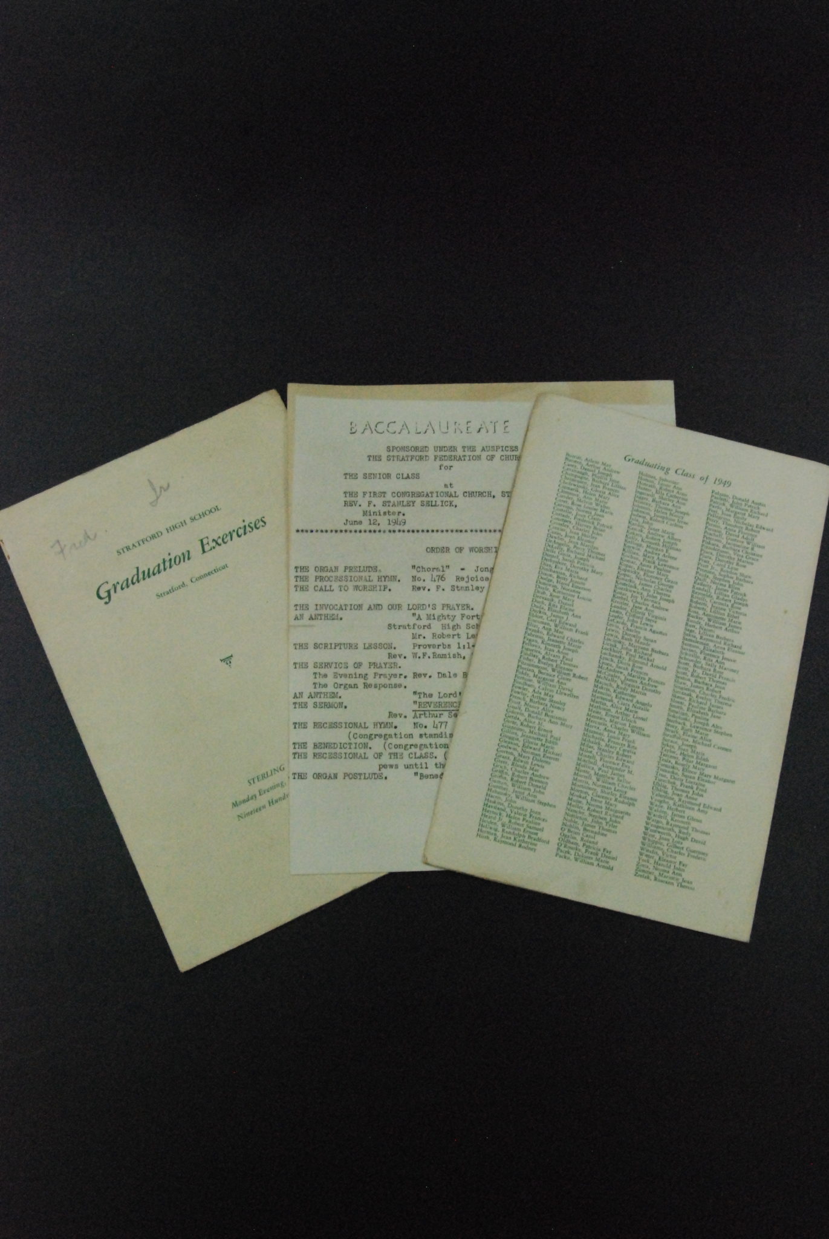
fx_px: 1137
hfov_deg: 40.1
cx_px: 414
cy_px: 620
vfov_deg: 57.2
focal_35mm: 33
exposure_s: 1/640
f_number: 13
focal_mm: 22
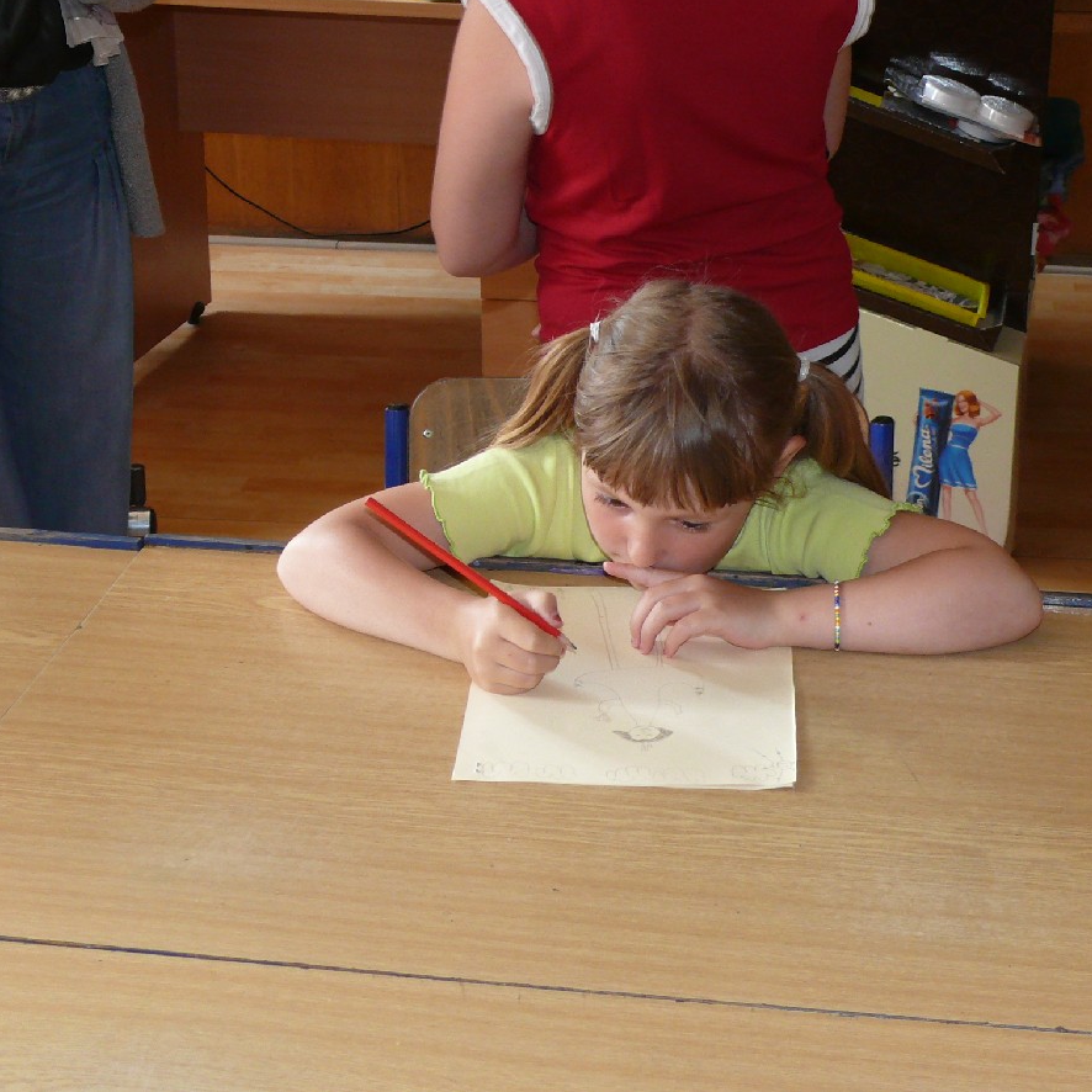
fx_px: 2605
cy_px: 540
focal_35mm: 73
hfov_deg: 23.6
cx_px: 693
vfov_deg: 23.7
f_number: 3.2
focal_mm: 10.2
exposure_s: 1/40
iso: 200
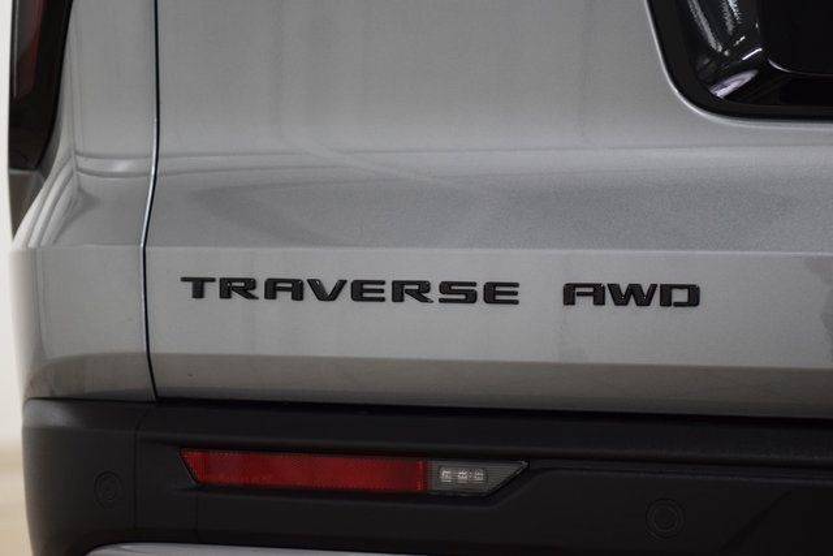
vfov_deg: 13.0
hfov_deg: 19.5
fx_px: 2430
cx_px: 416
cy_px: 278
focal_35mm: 105
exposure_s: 1/125
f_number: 2.8
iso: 1600
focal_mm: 70
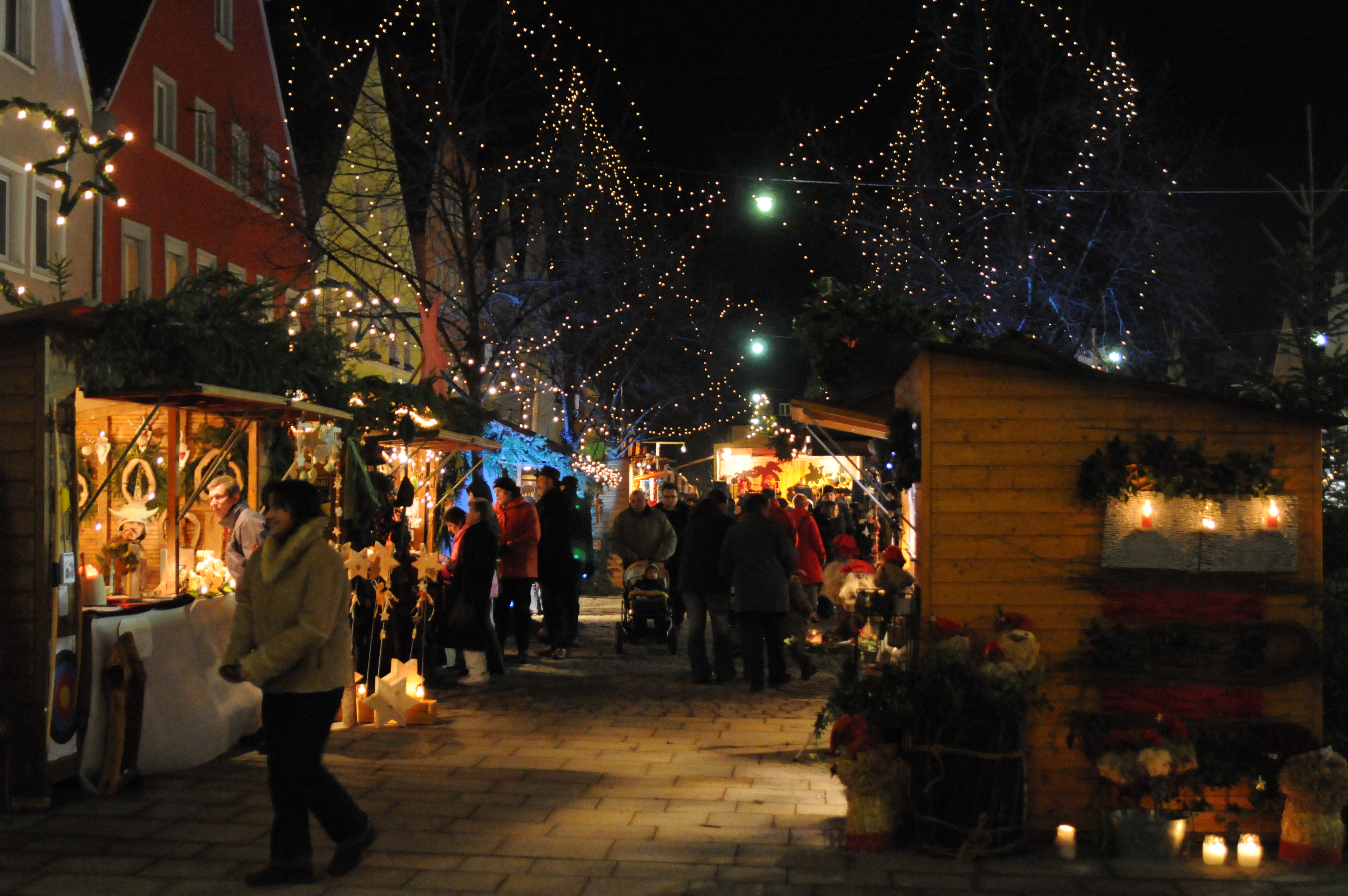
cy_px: 448
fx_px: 1571
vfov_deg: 31.8
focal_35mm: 42
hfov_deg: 46.4
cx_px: 674
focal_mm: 28
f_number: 2.8
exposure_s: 1/40
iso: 3200
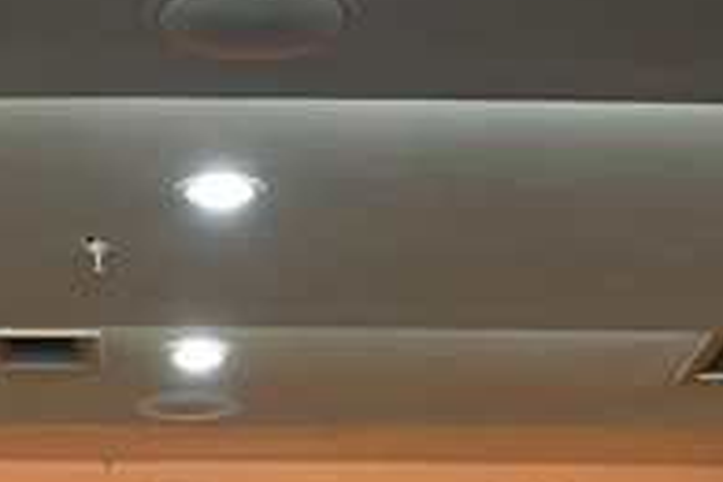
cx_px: 159
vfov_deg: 10.4
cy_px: 838
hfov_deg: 16.3
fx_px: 2511
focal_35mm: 125
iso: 2500
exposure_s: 1/125
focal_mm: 30.5
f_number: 4.5
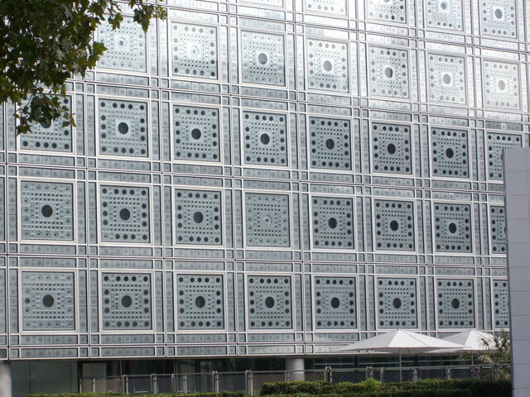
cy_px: 198
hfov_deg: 18.2
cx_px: 265
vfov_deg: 13.7
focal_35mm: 108
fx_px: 1654
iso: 80
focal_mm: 18
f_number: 4.8
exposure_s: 1/320
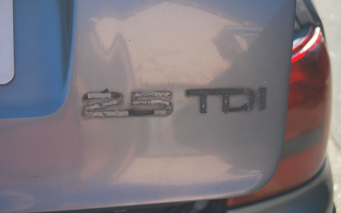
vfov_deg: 18.4
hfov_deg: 29.0
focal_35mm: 71
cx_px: 171
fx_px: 660
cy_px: 110
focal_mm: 46
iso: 100
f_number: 6.3
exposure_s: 1/160
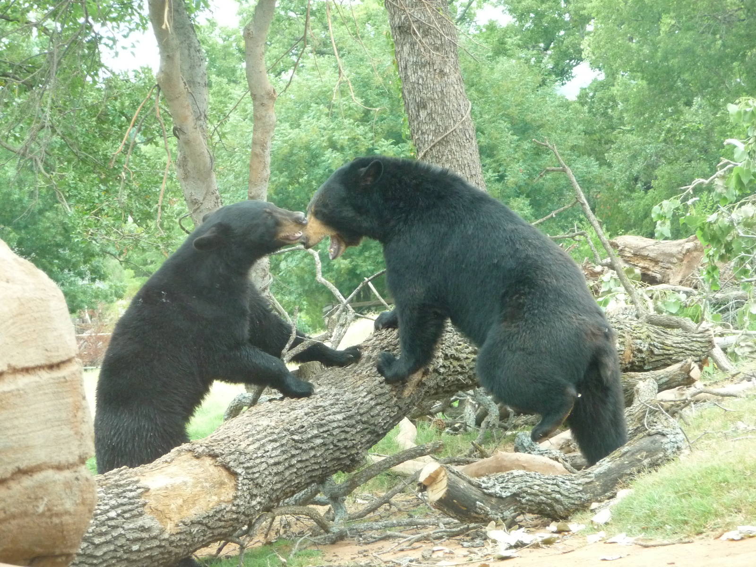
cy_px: 284
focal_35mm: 170
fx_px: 3713
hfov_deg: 11.6
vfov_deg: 8.7
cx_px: 378
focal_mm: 29.1
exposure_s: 1/125
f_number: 4.8
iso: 400
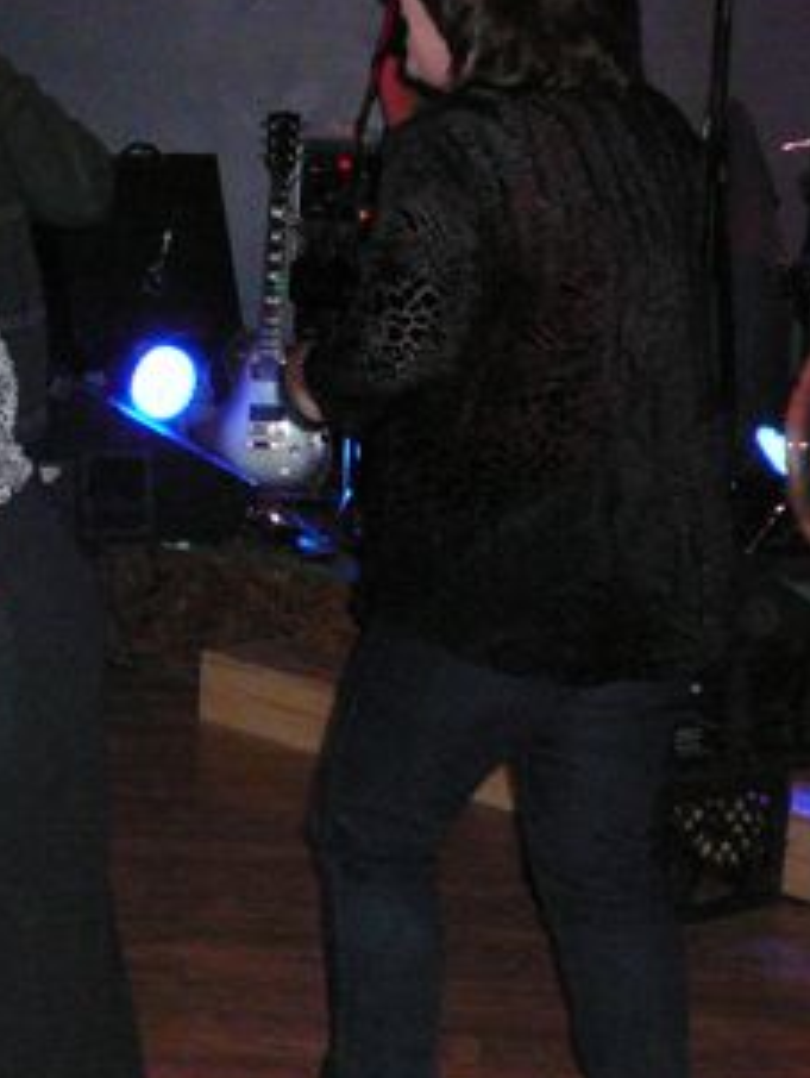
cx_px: -161
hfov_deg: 17.4
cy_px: 748
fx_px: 2524
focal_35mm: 81
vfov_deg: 24.0
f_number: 2.8
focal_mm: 5.2
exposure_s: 1/30
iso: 400
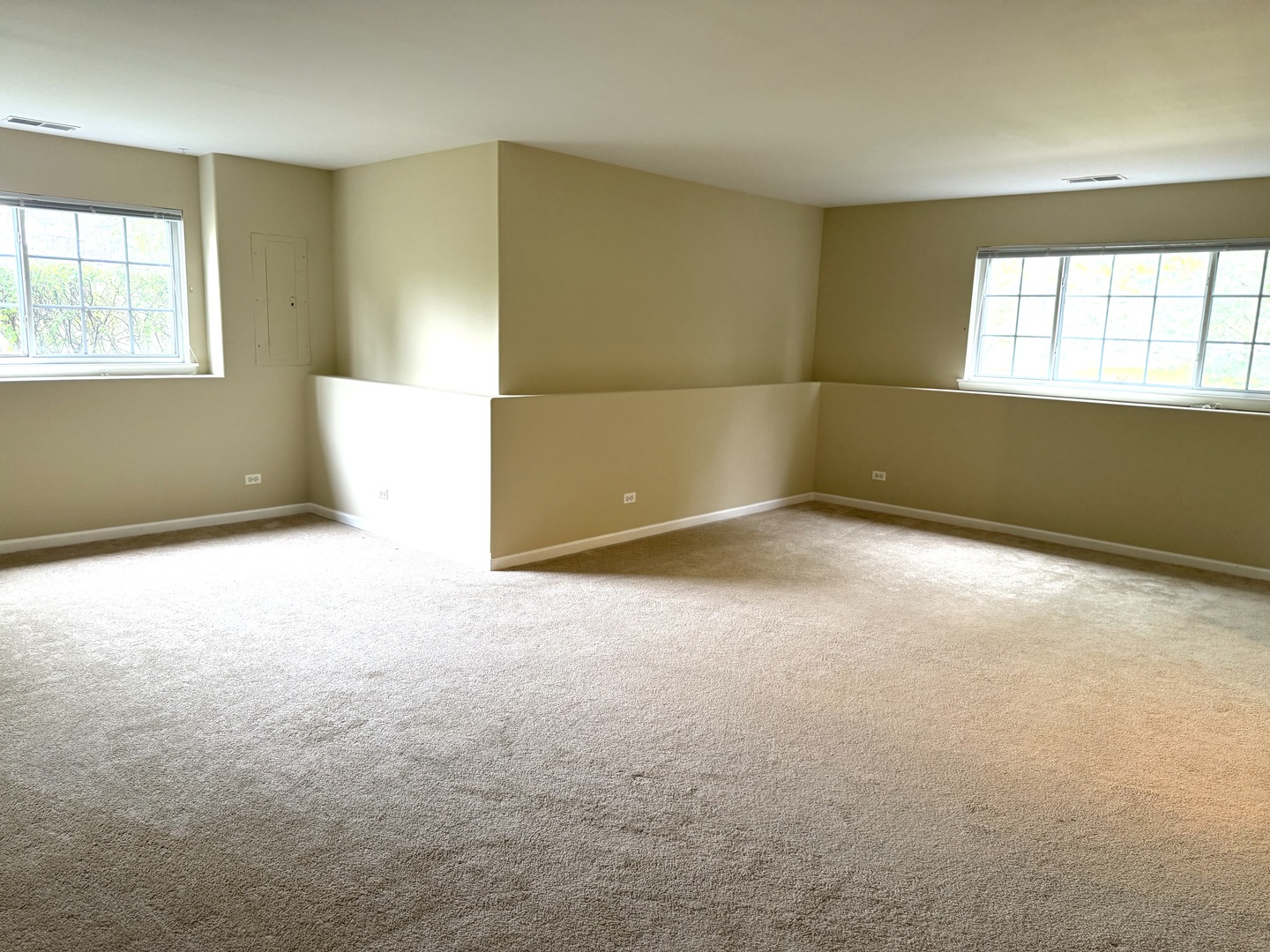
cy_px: 476
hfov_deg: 71.6
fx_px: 881
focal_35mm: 24
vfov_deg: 56.8
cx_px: 635
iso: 160
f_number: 1.78
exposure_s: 1/60
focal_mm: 6.76
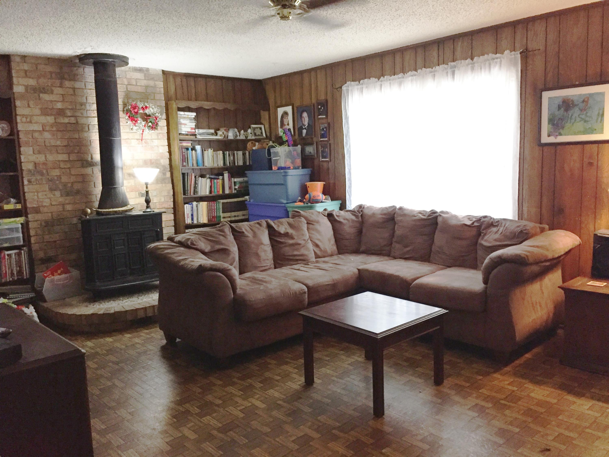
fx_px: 510
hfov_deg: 61.7
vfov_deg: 48.2
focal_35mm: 29
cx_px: 304
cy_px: 228
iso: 250
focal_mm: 4.15
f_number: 2.2
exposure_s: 1/24
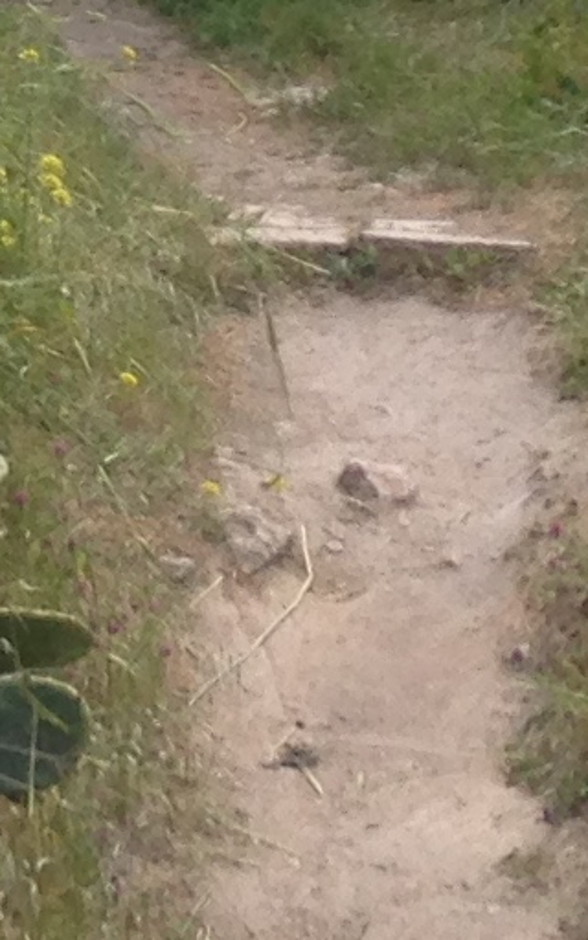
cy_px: -676
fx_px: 5718
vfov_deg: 9.0
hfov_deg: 5.9
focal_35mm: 223
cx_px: -105
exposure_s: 1/645
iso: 50
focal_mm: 4.12
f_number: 2.4
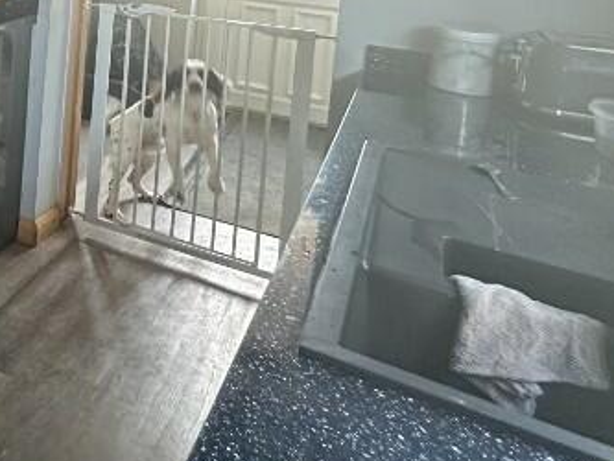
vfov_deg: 29.5
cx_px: -275
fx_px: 763
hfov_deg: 29.6
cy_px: -74
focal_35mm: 43
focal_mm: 2.22
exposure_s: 1/60
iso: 640
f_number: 2.2
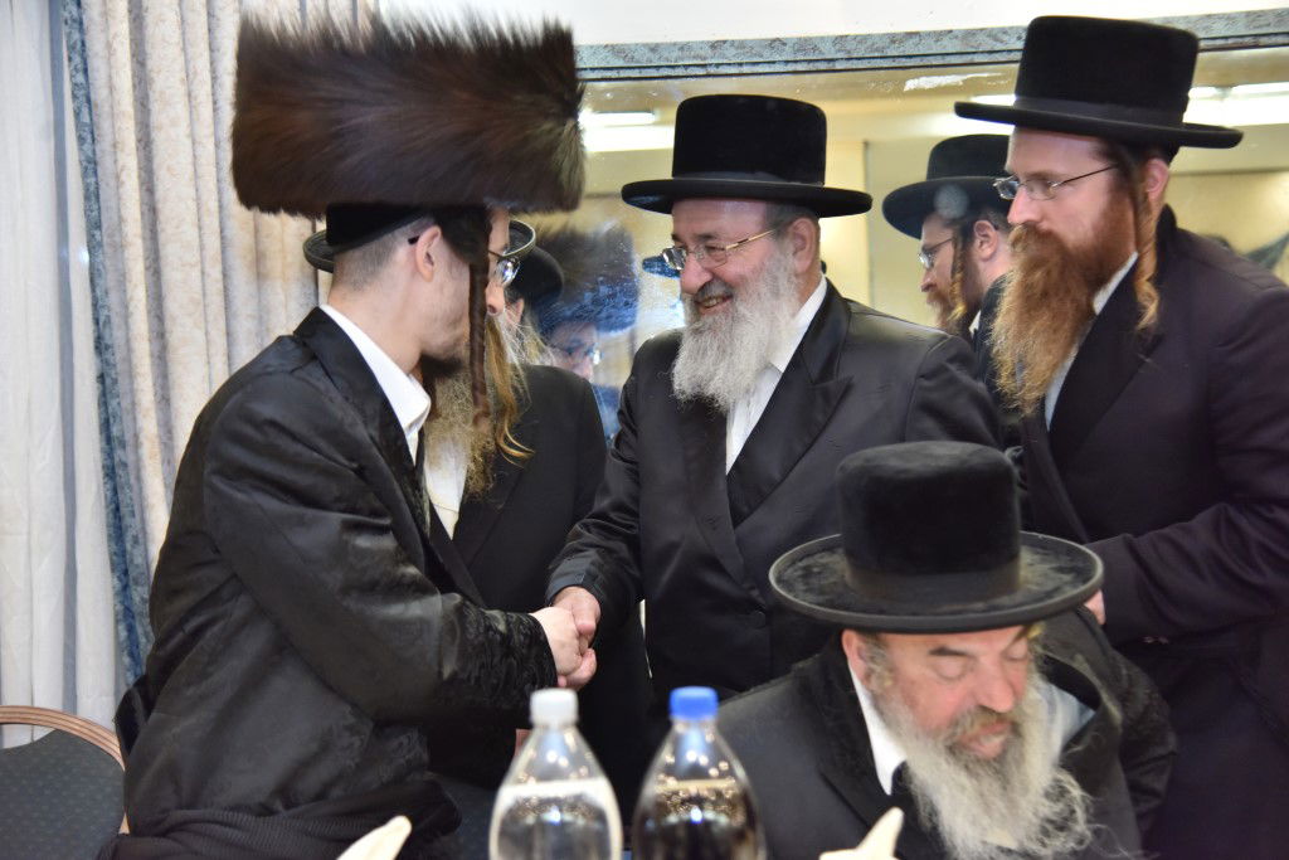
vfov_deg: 24.6
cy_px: 430
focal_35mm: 55
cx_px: 644
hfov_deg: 36.2
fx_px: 1969
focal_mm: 55
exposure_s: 1/200
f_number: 4
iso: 2000
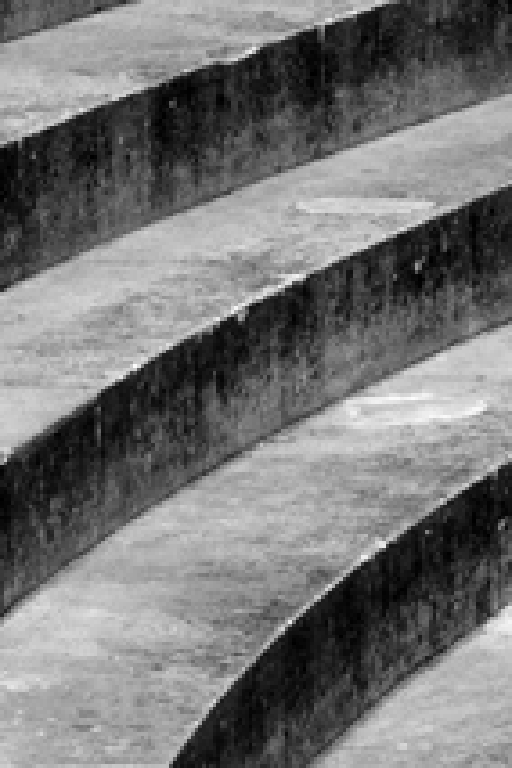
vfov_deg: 4.5
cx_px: -343
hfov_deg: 3.0
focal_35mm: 462
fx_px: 9855
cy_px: 755
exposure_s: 1/800
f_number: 14
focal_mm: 82
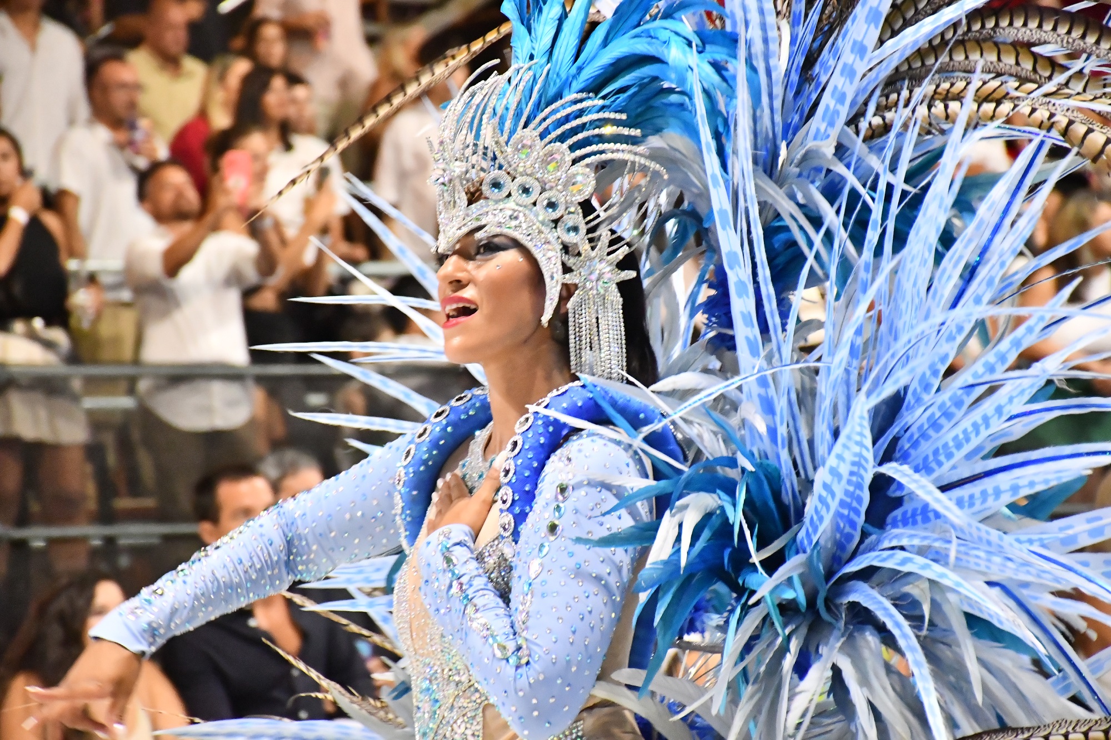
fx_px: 4844
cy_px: 370
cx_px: 556
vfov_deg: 8.7
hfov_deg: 13.1
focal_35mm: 157
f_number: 5.6
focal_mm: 105
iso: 8000
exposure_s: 1/160
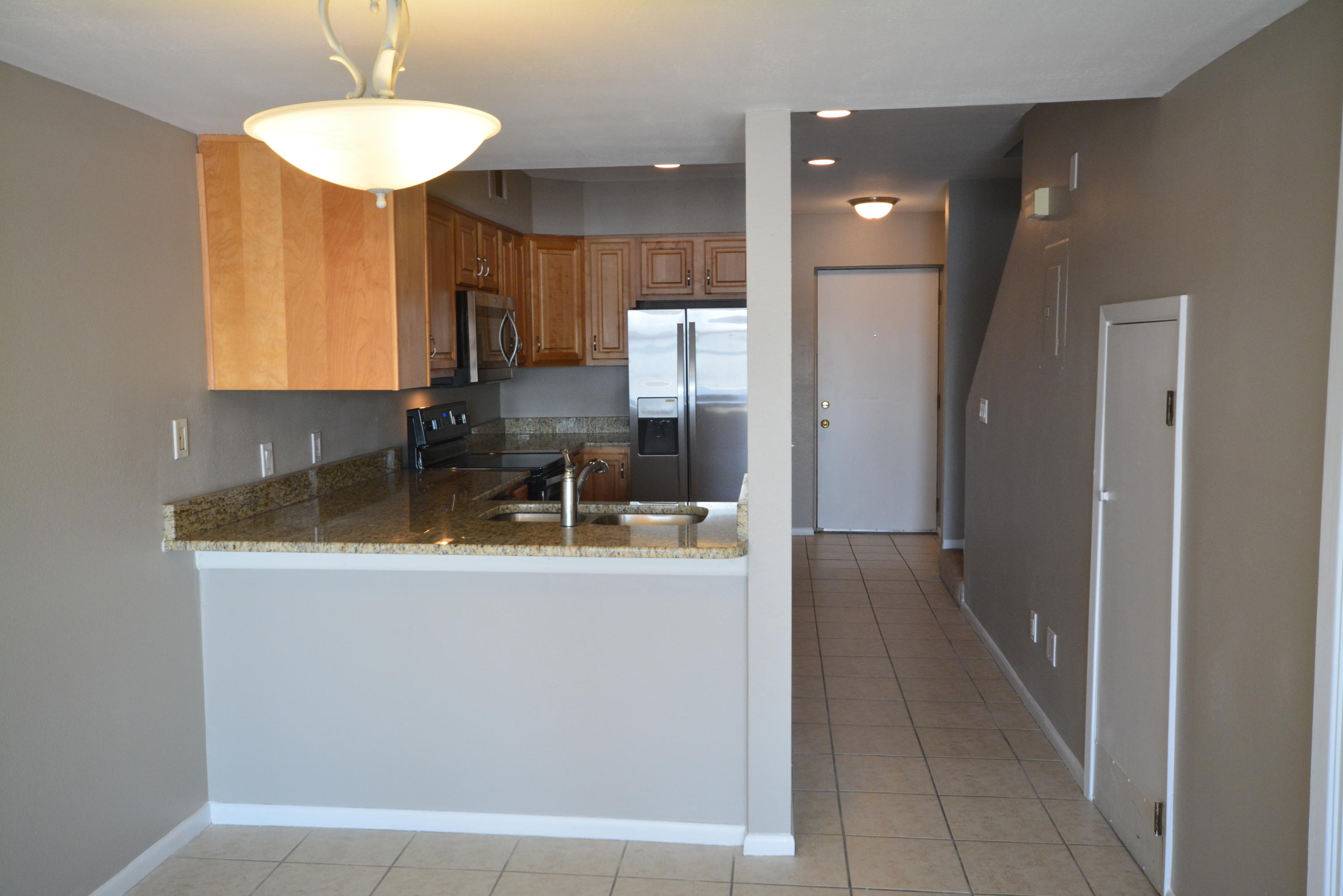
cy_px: 448
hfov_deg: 61.9
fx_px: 1119
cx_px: 672
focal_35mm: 30
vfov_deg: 43.6
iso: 800
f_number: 8
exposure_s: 1/60
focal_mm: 20
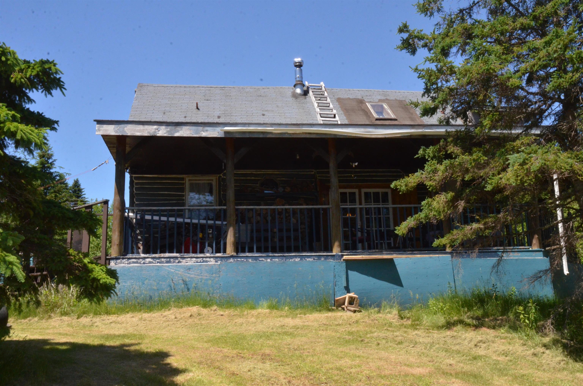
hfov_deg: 53.2
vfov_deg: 36.7
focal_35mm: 36
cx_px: 292
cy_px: 193
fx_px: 582
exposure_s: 1/250
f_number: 22
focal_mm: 24
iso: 1600
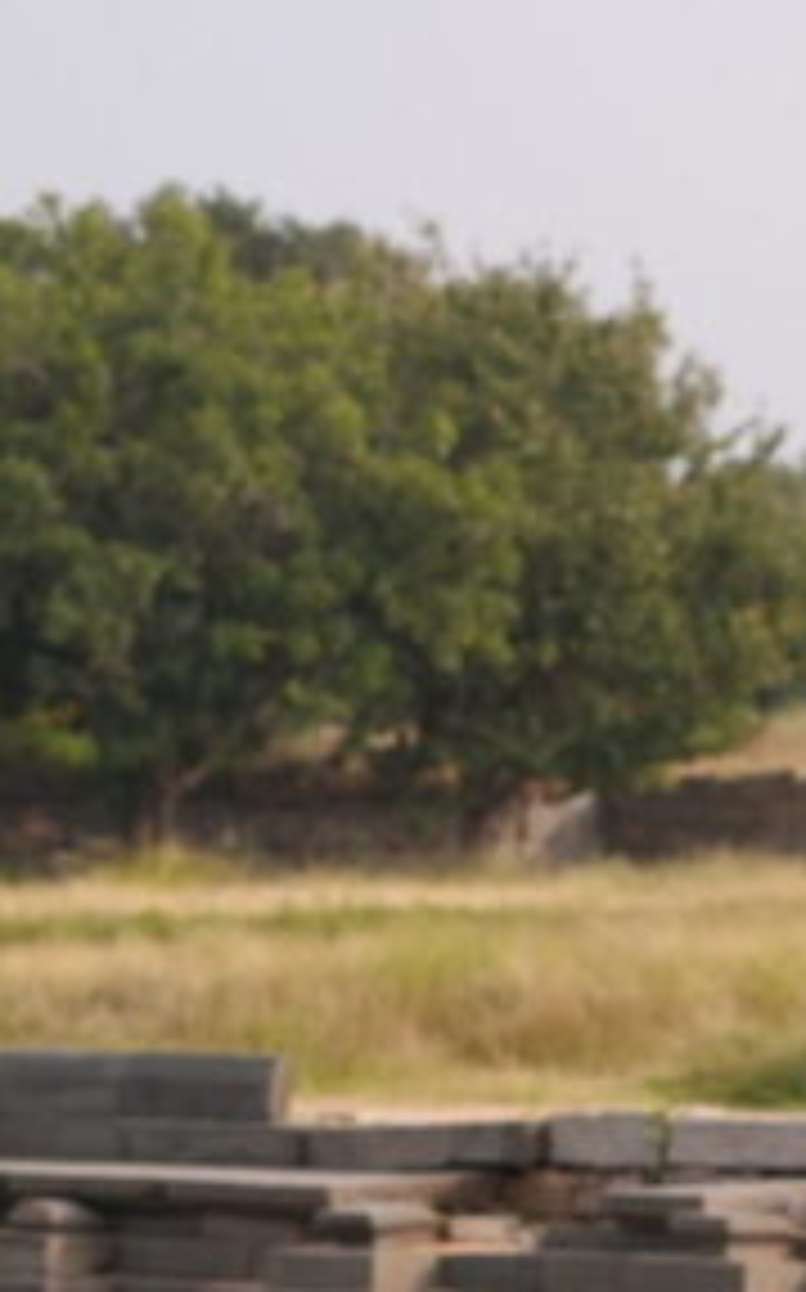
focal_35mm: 182
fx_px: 6406
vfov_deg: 11.5
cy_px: 1137
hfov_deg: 7.1
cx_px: 1220
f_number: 3.5
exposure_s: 1/2000
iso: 250
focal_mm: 50
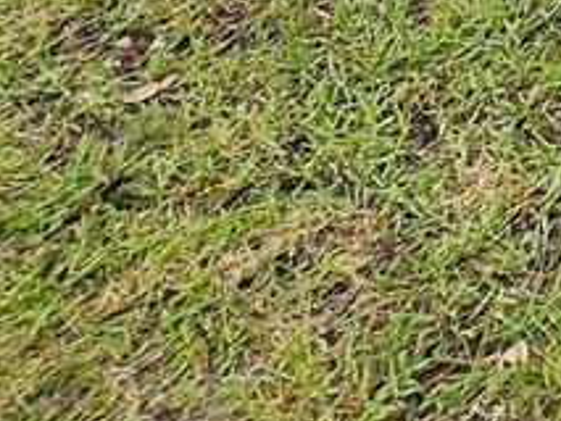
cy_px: -1055
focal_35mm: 173
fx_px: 2805
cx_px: 1852
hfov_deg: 8.7
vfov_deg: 7.1
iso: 25
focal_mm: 5.4
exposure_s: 1/301
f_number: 1.8
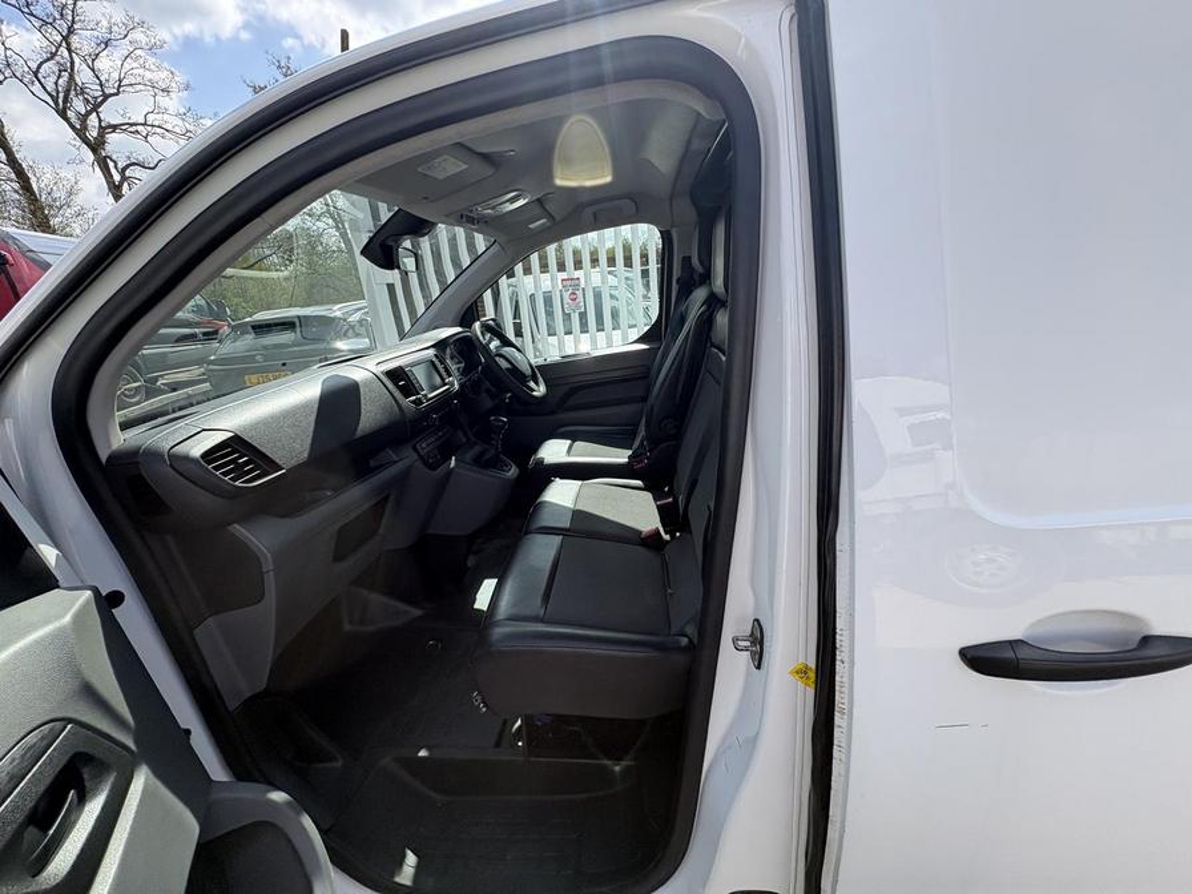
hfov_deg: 102.1
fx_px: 482
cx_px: 596
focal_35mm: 14
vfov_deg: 85.7
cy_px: 447
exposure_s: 1/713
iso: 64
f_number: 2.2
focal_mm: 2.22
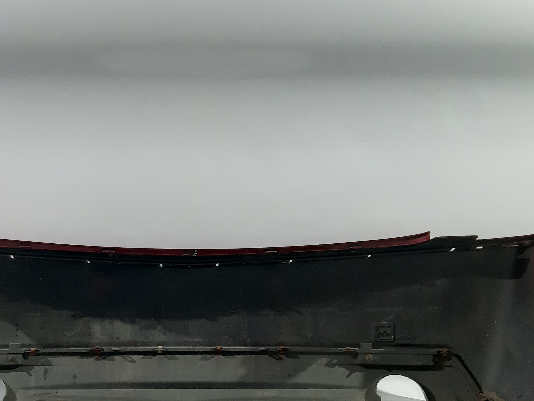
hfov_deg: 38.4
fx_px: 756
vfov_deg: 28.9
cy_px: 332
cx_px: 170
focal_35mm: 49
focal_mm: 3.93
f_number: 1.7
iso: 400
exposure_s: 1/50
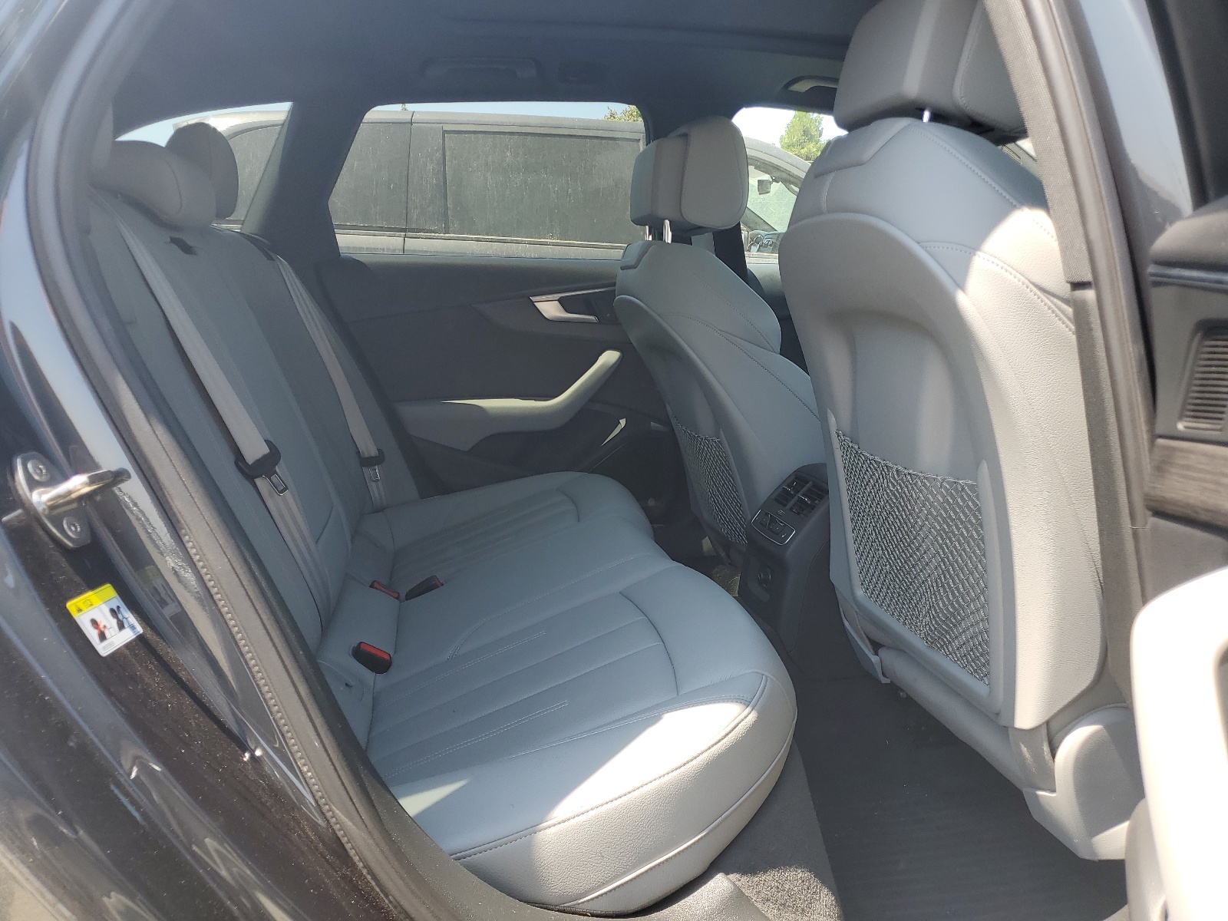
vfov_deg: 53.1
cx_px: 614
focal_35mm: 26
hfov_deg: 67.3
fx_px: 922
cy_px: 460
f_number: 1.5
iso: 50
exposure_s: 1/435
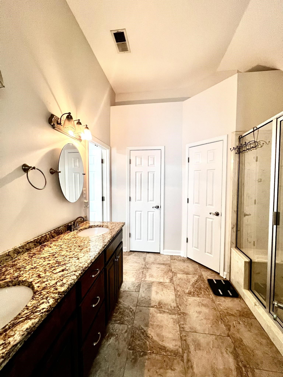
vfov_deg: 106.2
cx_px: 142
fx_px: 142
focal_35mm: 13
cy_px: 188
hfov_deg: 89.9
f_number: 1.8
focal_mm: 1.57
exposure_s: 1/60
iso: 200
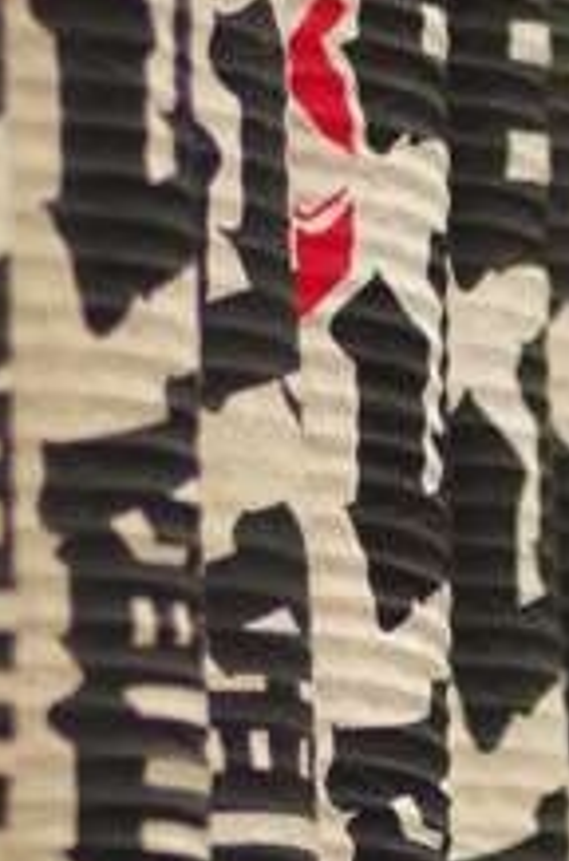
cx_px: 786
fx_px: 16796
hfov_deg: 1.9
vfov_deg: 2.9
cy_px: 1418
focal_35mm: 704
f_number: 2.8
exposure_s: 1/80
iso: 400
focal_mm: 100
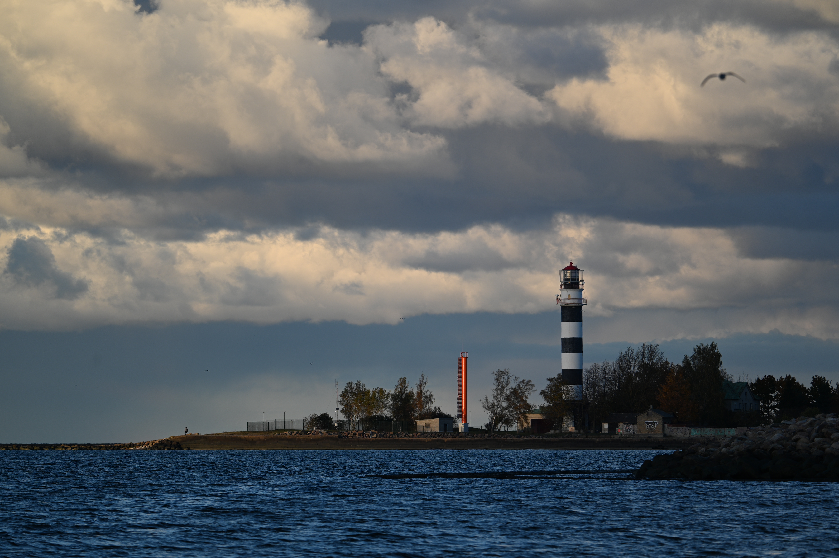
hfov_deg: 7.9
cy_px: 279
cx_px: 420
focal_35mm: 260
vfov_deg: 5.3
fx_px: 6055
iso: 100
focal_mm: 260
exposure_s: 1/320
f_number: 5.3
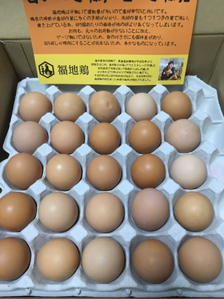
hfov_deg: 48.2
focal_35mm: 29
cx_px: 112
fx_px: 250
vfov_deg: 61.7
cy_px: 150
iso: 64
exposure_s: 1/30
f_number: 2.2
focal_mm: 4.15
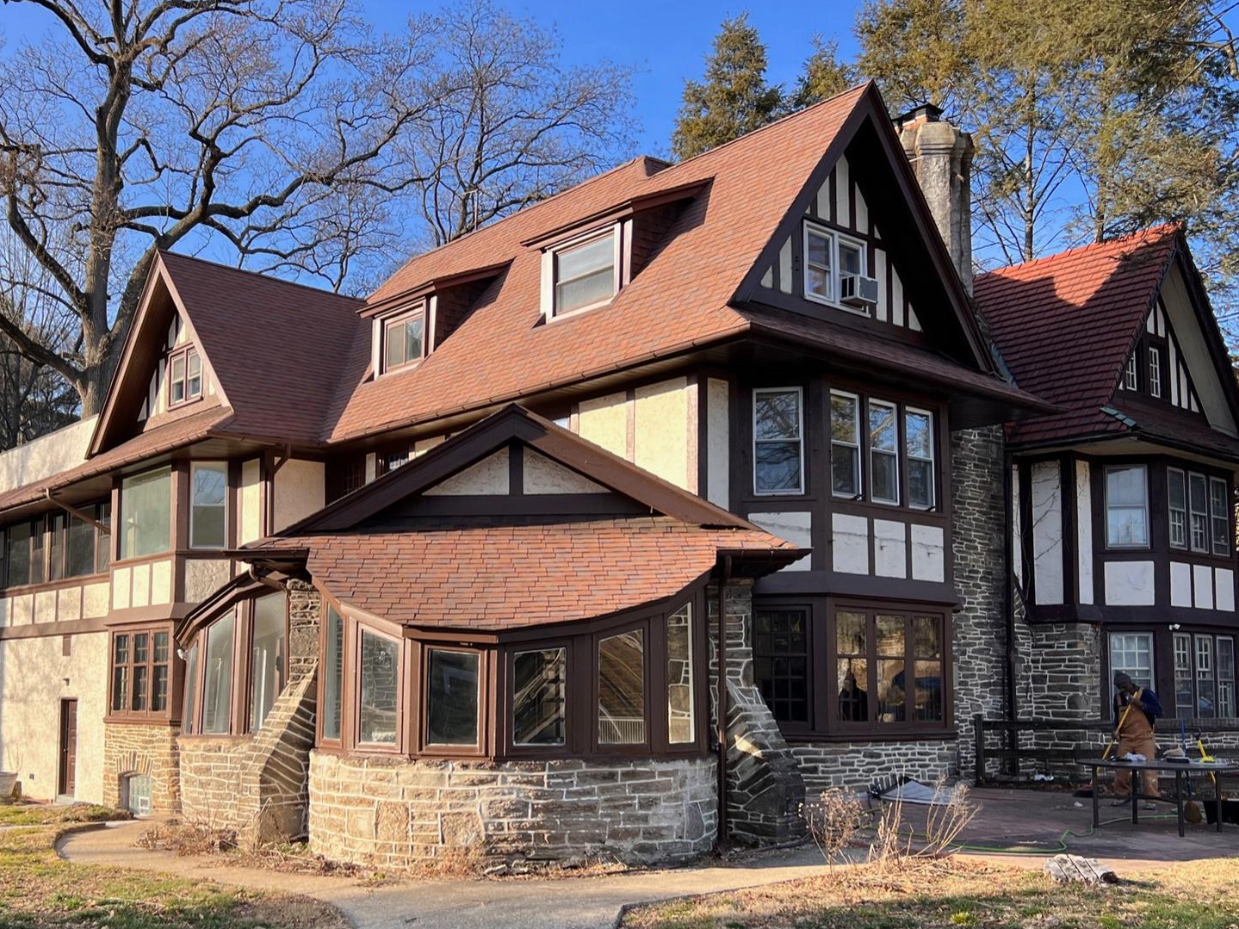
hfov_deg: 49.7
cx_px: 474
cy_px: 601
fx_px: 1324
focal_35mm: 37
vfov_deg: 38.3
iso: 50
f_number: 1.5
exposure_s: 1/974
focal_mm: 5.7
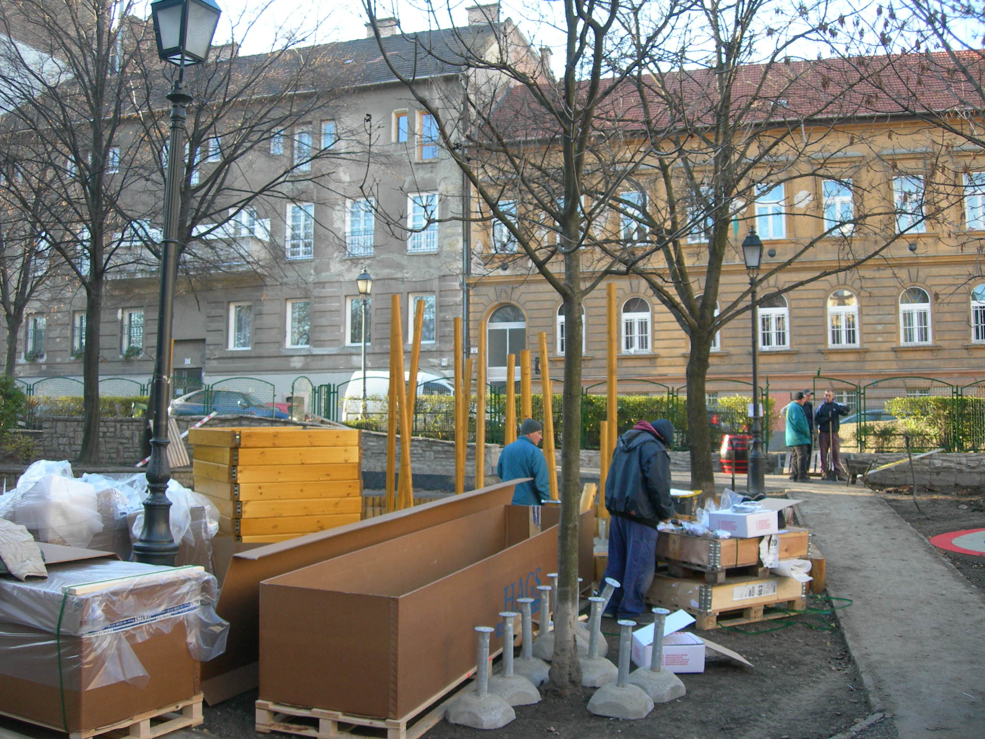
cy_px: 370
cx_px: 492
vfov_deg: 37.7
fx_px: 1081
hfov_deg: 49.0
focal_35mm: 38
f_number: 2.8
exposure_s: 1/146
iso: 120
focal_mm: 7.8
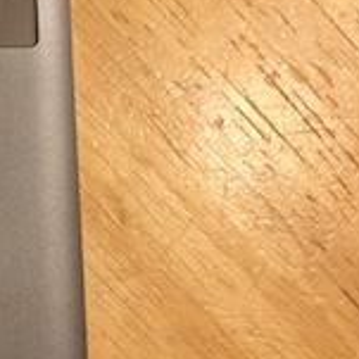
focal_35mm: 109
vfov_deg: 16.0
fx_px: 1279
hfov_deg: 15.0
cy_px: 136
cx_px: -157
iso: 100
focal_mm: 4.15
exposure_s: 1/33
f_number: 2.2
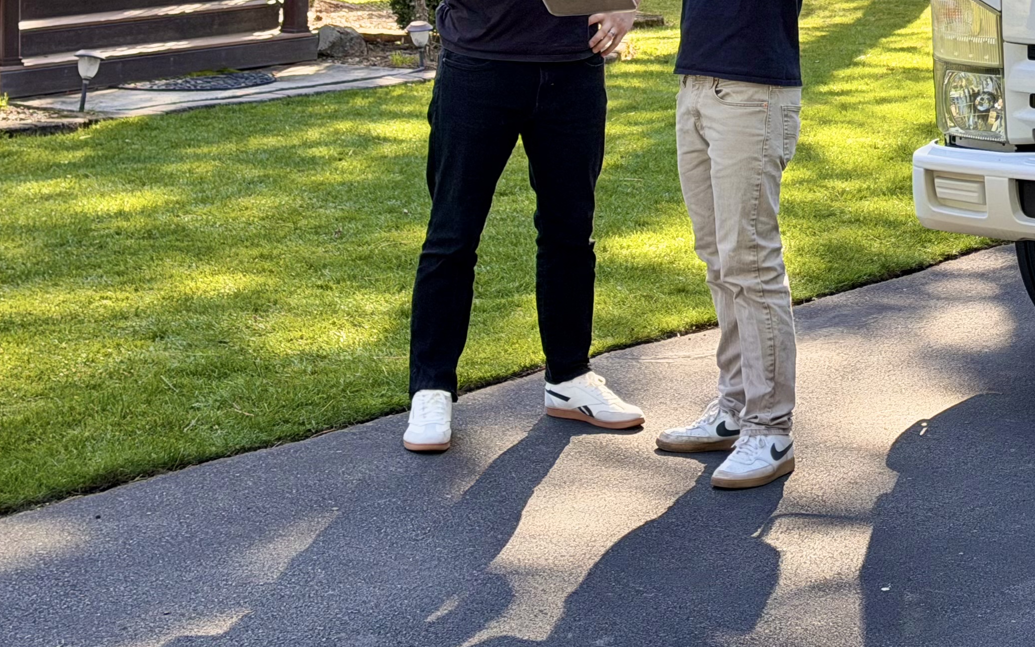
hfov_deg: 20.9
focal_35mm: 99
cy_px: -97
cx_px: 707
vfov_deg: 12.9
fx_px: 2793
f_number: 1.78
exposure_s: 1/499
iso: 100
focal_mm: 6.76
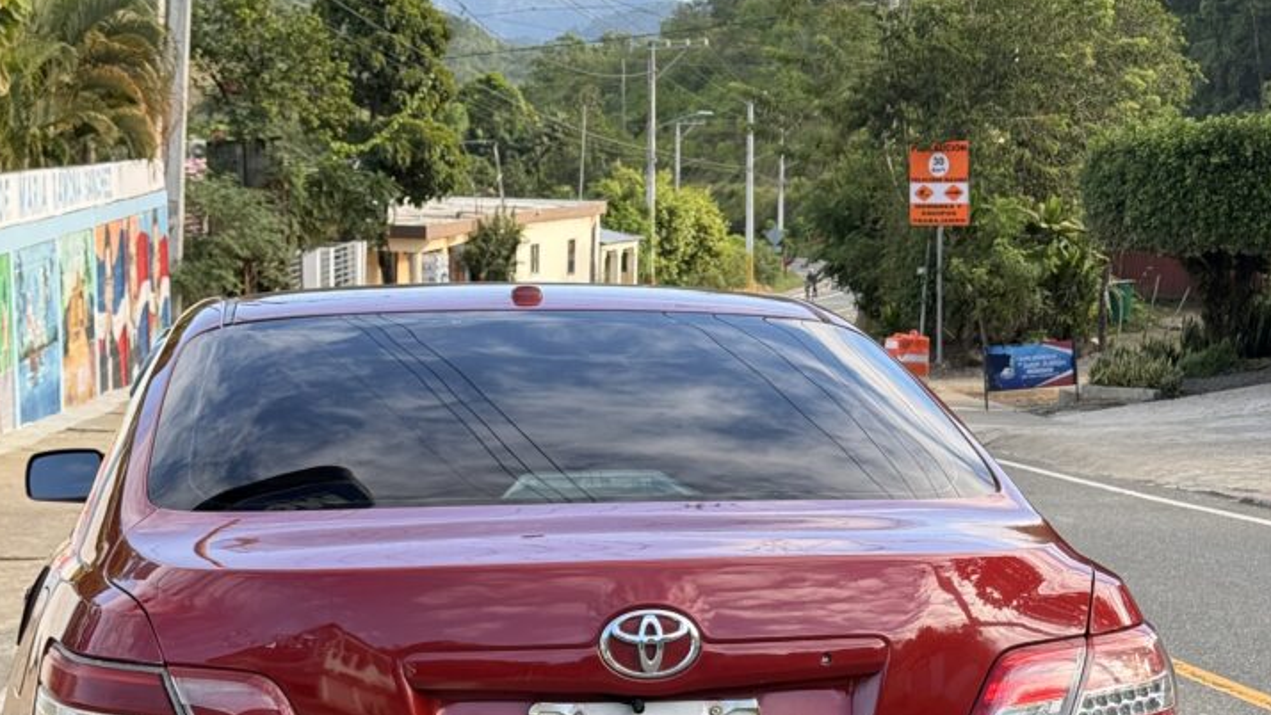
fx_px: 2528
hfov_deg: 28.2
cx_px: 632
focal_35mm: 75
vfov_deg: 15.7
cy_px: 756
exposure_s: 1/875
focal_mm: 6.76
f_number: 1.78
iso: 100
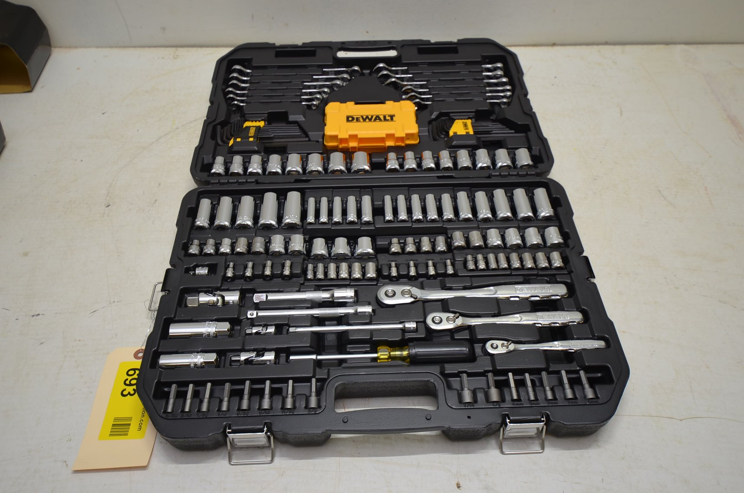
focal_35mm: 30
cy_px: 246
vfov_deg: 43.4
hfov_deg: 62.0
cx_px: 372
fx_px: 619
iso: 200
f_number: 4.5
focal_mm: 20
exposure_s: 1/80
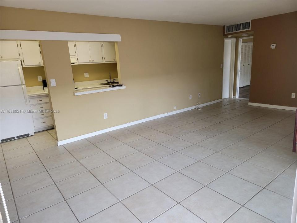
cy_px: 112
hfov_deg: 71.6
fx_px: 206
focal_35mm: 24
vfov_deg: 56.8
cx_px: 148
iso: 100
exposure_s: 1/120
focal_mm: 6.7
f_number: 1.8
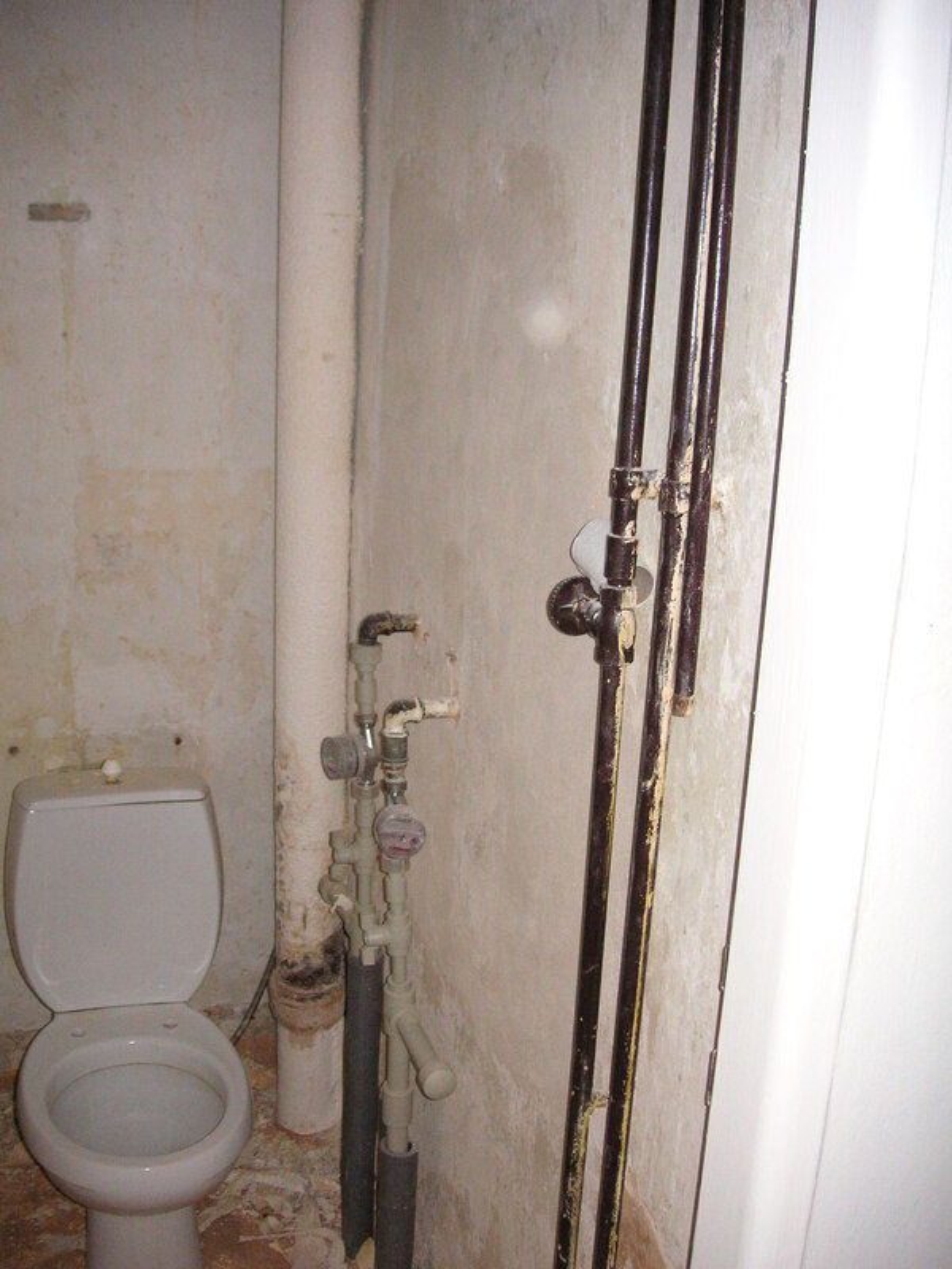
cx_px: 476
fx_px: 1357
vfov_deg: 50.1
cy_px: 634
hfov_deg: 38.7
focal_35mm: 37
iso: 160
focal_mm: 6.1
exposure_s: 1/45
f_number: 2.8
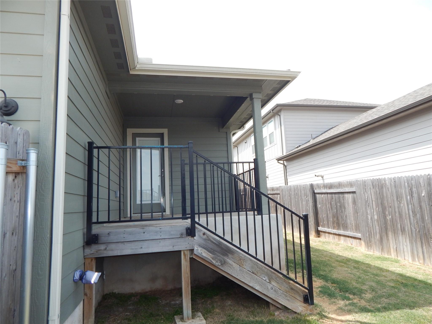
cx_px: 216
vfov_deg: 61.1
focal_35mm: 22
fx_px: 275
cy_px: 162
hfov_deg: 76.4
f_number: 3
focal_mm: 4
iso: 125
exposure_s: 1/800
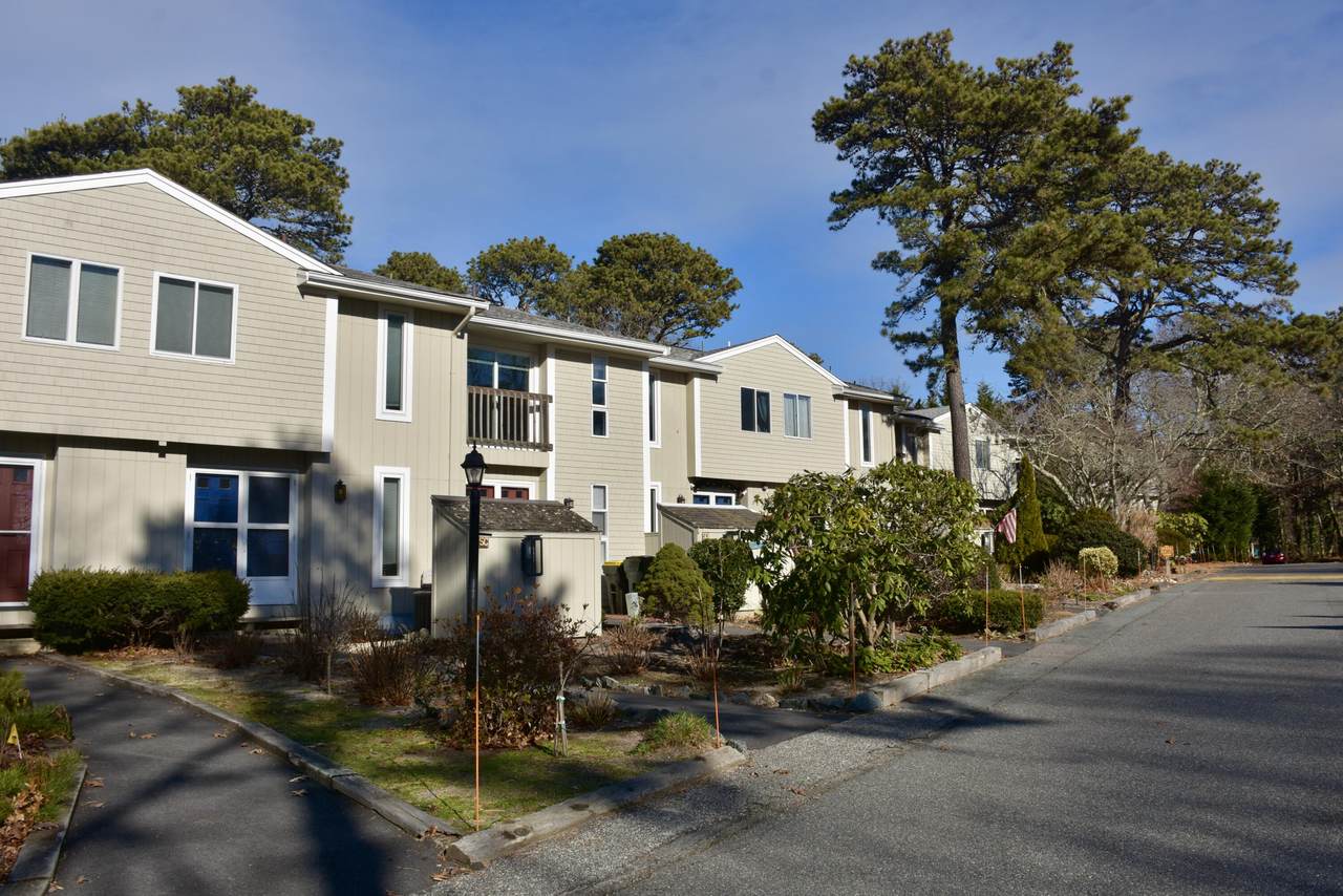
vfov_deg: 48.0
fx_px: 1007
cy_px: 448
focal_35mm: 27
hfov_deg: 67.4
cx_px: 672
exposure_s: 1/500
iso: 140
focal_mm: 18
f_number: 8
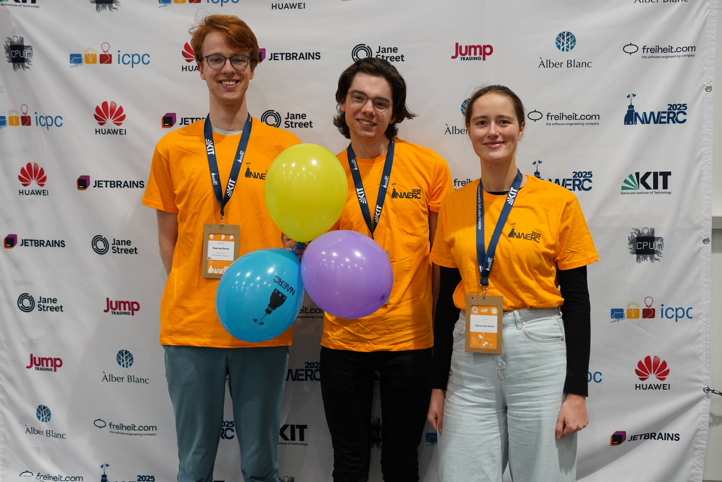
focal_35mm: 50
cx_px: 361
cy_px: 241
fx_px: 1003
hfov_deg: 39.6
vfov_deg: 27.0
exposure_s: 1/125
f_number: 2
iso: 640
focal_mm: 50
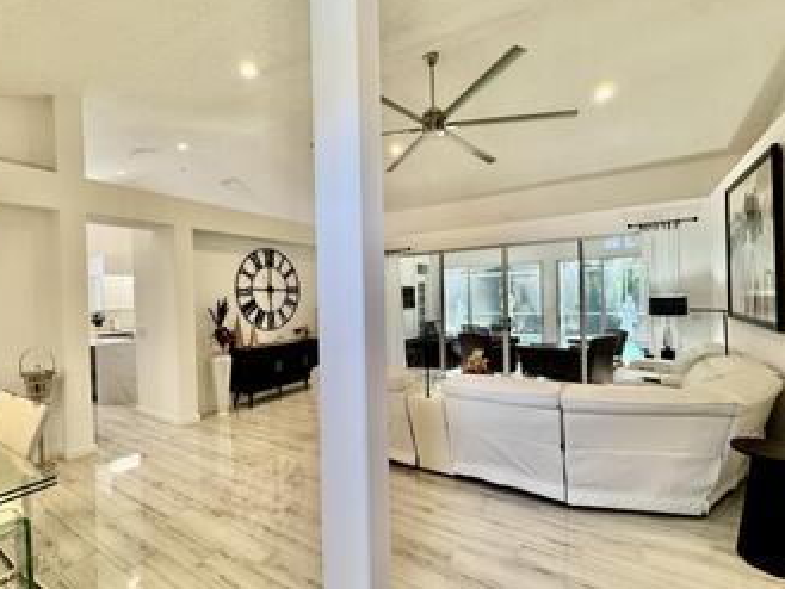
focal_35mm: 17
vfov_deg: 74.7
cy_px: 303
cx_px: 365
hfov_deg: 90.9
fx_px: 386
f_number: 2.2
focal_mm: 2.22
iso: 125
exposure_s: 1/120
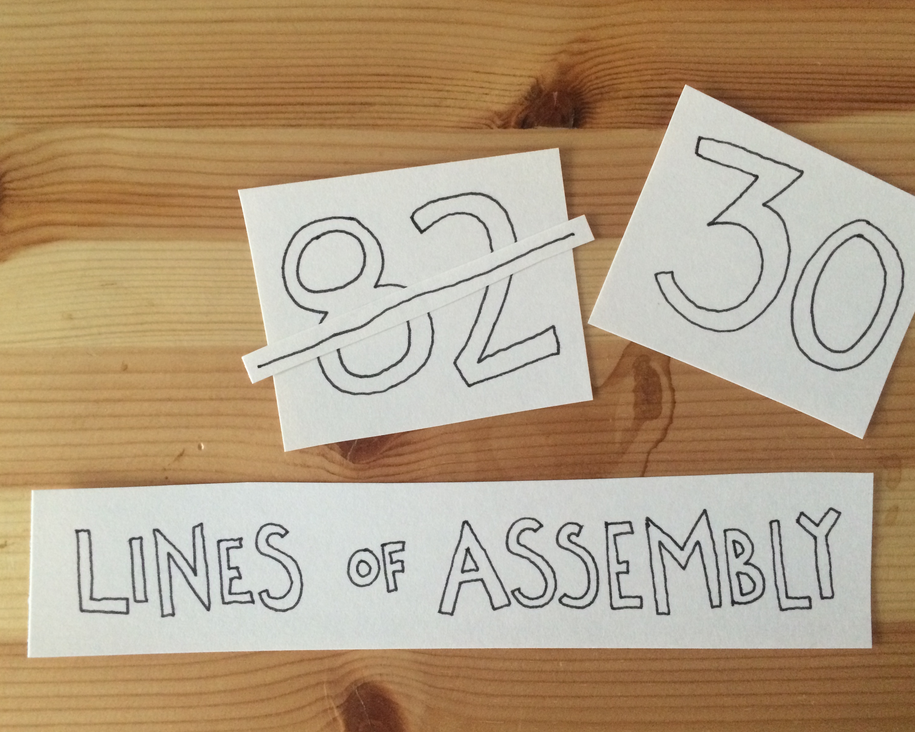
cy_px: 371
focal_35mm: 31
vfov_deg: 47.1
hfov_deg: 57.1
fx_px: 839
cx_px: 484
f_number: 2.2
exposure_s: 1/30
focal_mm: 4.15
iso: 250
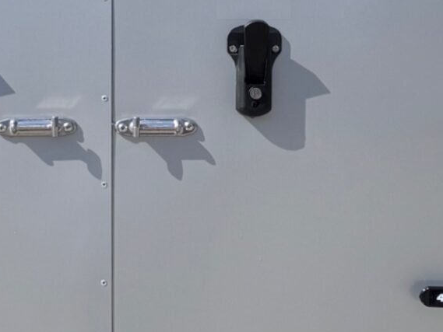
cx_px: 76
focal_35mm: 108
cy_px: 130
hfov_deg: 18.0
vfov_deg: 13.7
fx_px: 1382
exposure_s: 1/6410
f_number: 1.78
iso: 80
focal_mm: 6.76
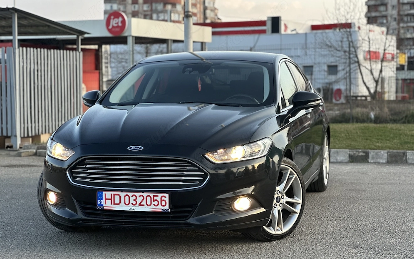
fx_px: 925
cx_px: 206
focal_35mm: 82
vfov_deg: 15.9
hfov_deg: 25.2
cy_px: 148
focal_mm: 9
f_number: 2.8
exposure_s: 1/121
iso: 64
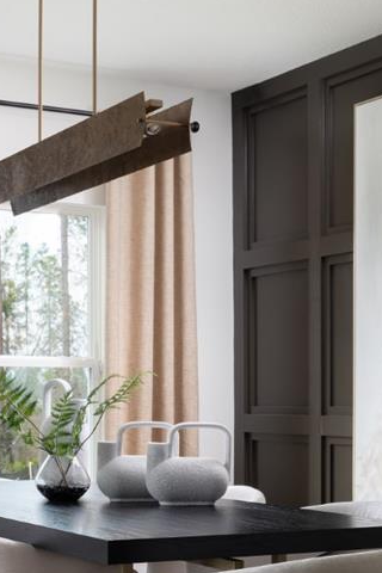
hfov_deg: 18.1
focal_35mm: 75
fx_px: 1194
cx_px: 101
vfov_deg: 26.8
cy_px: 405
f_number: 8
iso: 125
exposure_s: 1/5
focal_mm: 30
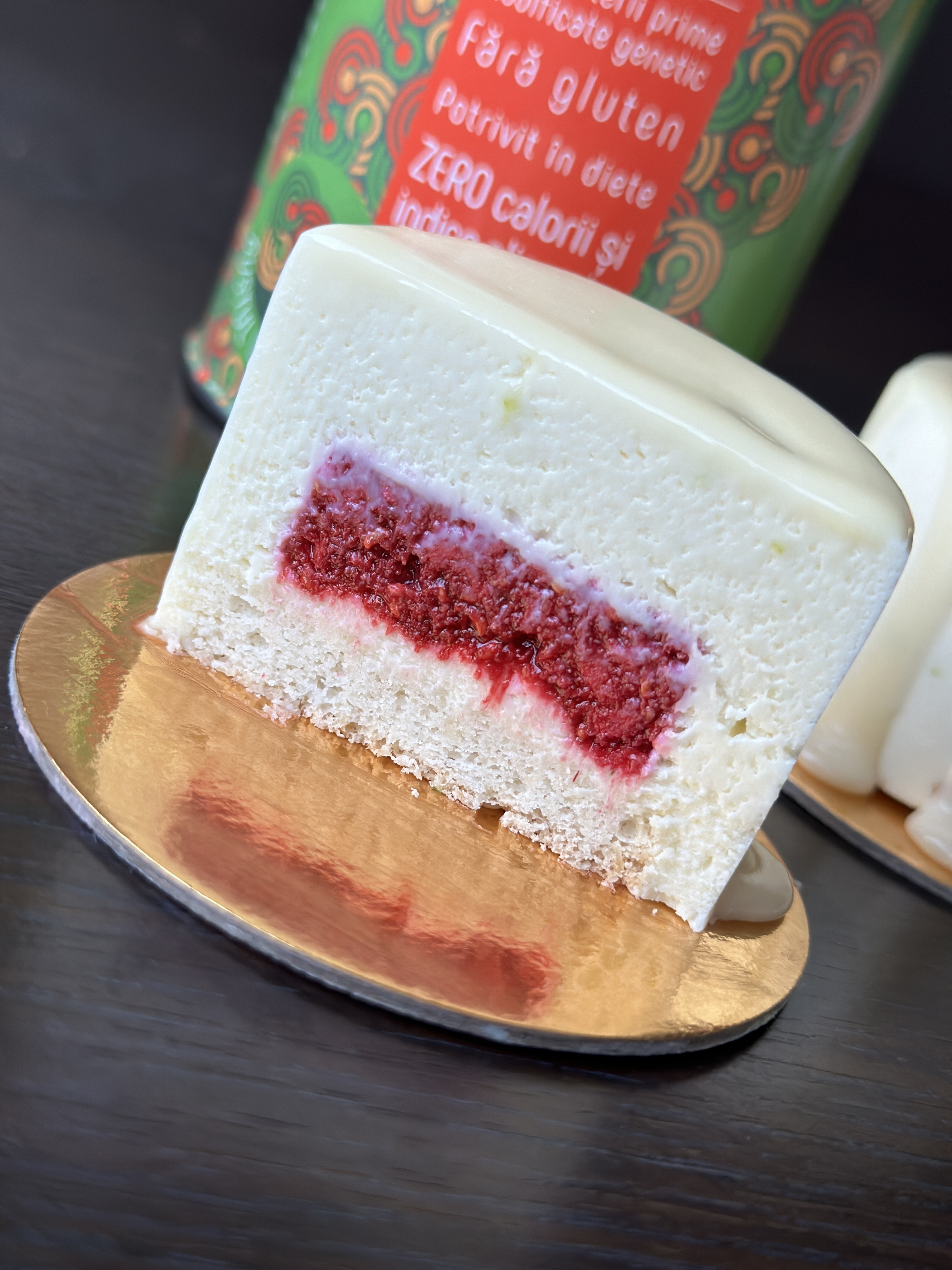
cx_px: 476
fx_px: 1760
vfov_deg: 39.7
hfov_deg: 30.3
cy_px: 635
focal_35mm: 48
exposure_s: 1/220
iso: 80
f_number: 1.78
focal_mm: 6.86
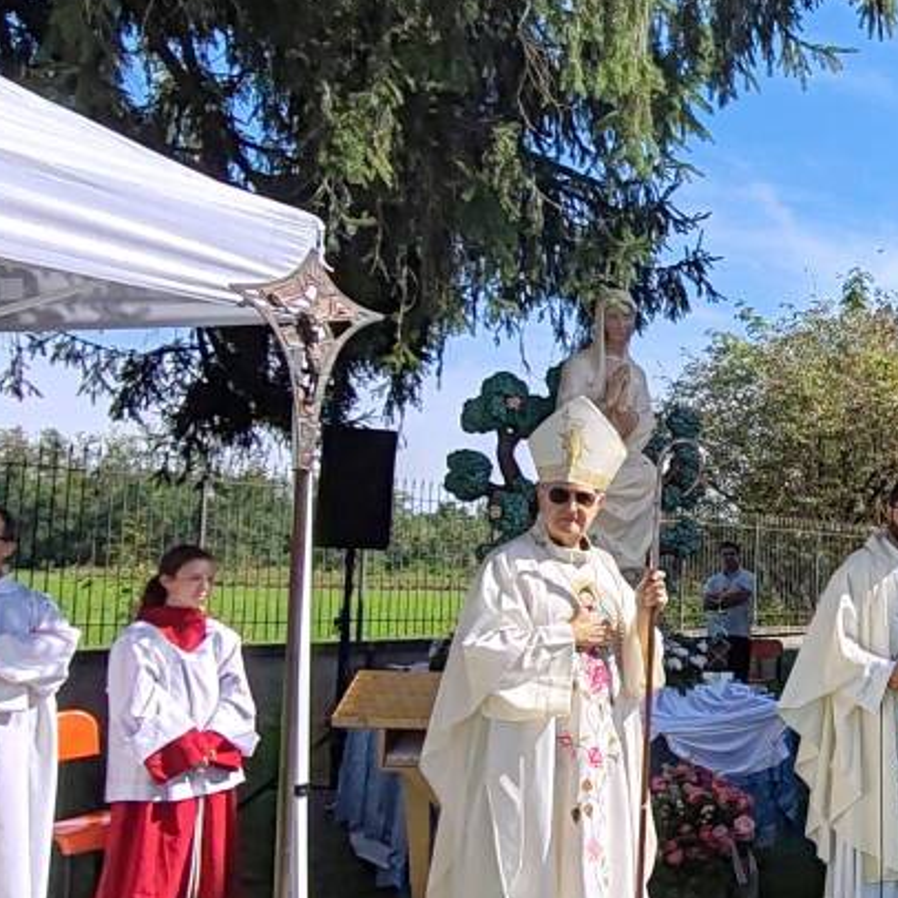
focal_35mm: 49
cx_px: 1101
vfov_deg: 34.7
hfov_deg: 29.4
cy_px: 484
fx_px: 1438
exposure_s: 1/1900
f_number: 2.2
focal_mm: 1.96
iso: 50
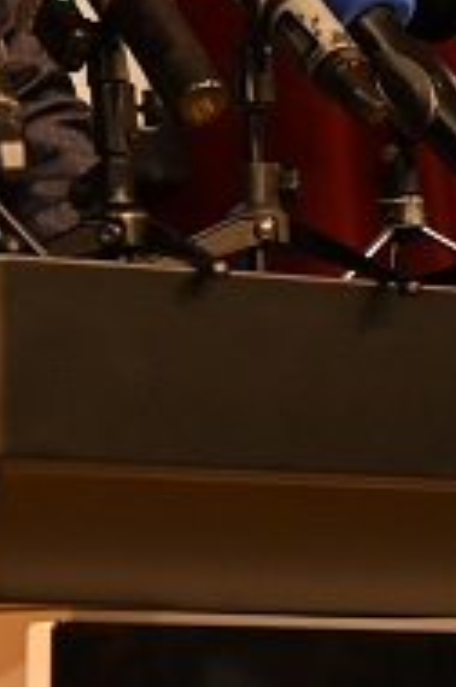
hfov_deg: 4.6
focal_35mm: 295
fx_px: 5625
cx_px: -98
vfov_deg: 6.9
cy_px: -271
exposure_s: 1/80
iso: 2000
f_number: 4
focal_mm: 70
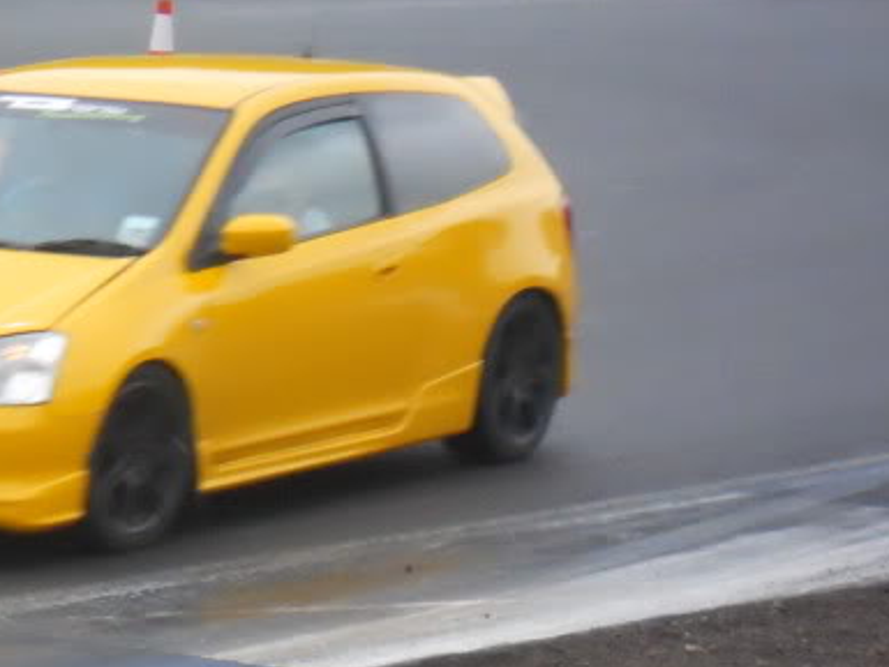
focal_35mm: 291
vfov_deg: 5.1
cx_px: 53
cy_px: 332
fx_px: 7476
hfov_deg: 6.8
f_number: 6.6
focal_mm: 25
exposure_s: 1/160
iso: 800
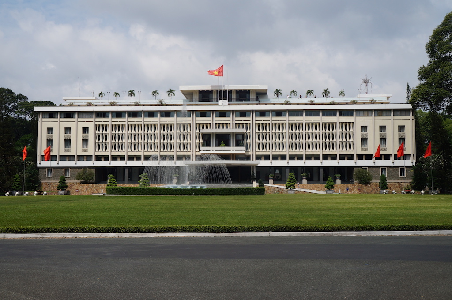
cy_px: 150
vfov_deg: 30.8
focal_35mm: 44
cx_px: 226
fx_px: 545
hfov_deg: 45.0
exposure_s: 1/400
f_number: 13
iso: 200
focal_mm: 29
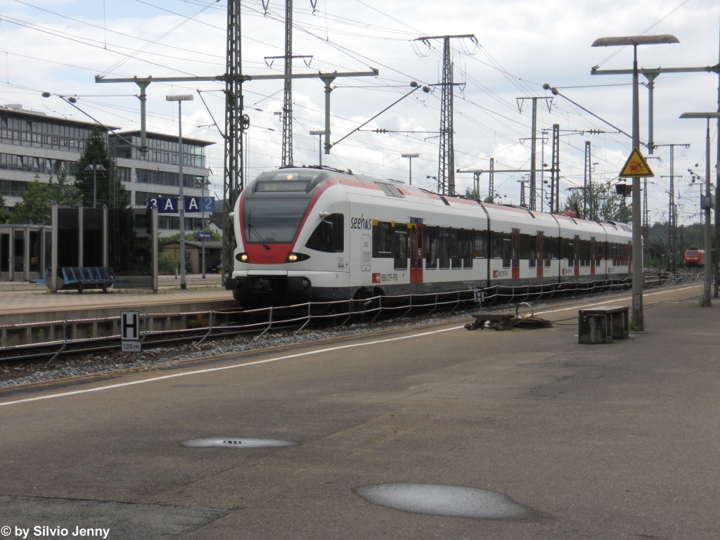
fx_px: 1539
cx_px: 360
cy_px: 270
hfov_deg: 26.3
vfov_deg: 19.9
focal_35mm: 74
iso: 80
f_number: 4.4
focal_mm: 13.2
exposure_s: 1/640
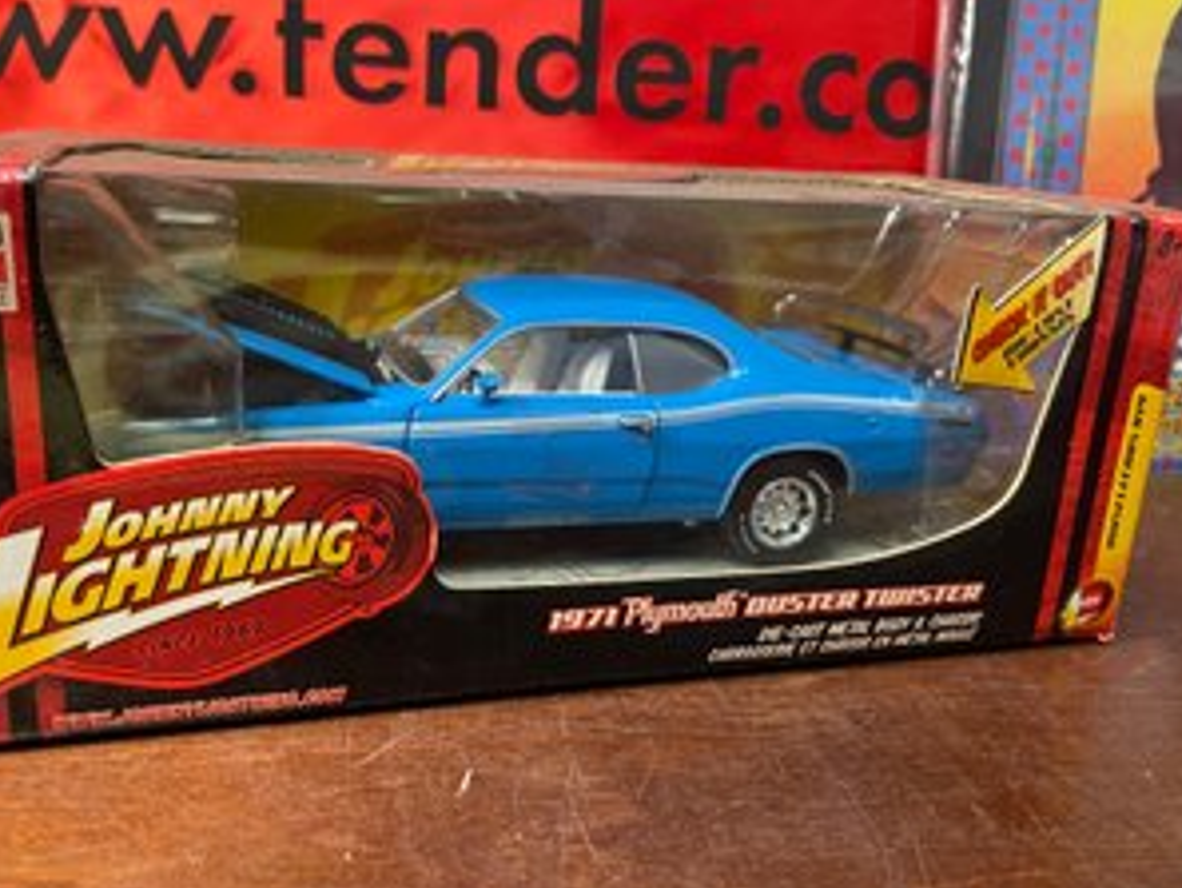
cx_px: 571
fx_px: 1025
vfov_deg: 46.8
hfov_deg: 59.9
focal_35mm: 30
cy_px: 436
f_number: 1.6
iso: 200
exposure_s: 1/60
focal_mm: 4.2
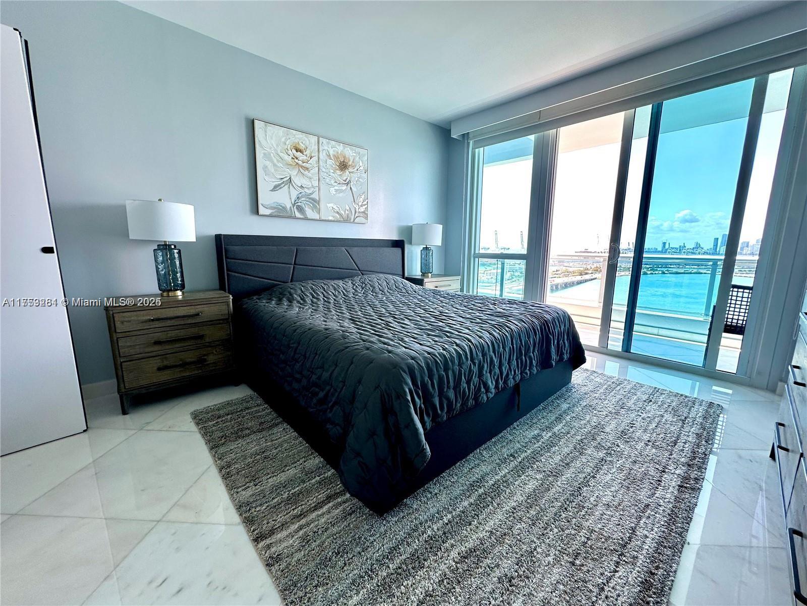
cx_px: 404
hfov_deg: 102.1
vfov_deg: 85.7
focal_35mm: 14
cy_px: 303
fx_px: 326
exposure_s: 1/116
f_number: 2.2
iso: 40
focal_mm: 2.22
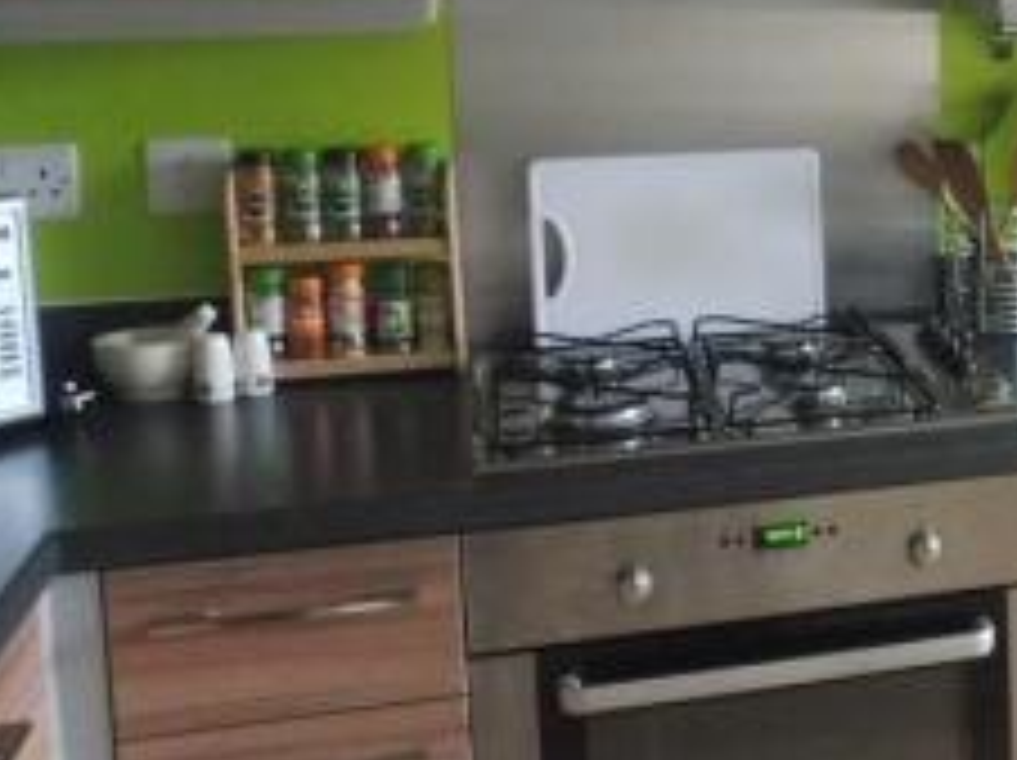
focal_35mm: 62
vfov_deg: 23.3
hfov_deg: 26.9
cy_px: 164
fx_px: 1820
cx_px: 1280
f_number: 3.3
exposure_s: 1/10
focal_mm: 4.3
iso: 400
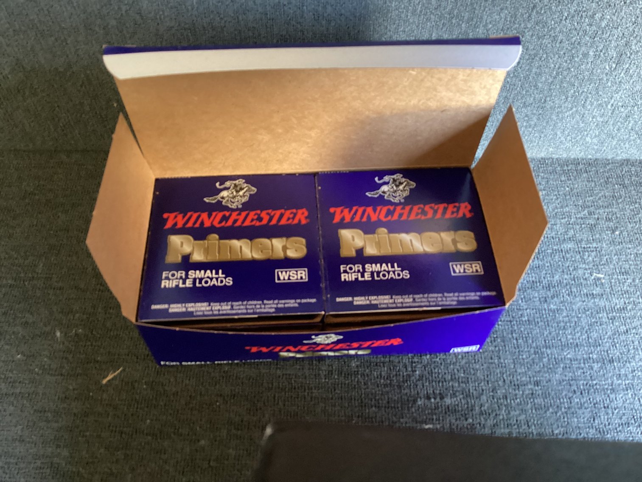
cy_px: 241
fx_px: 575
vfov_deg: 45.4
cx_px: 321
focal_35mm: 31
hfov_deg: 58.3
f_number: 2.4
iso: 400
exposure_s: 1/25
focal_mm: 3.3
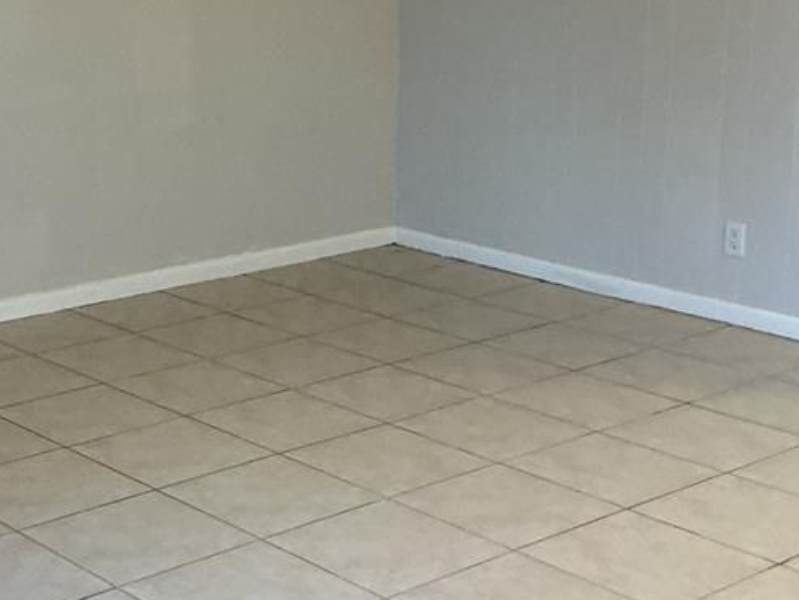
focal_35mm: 71
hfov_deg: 27.1
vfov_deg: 20.7
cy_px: 215
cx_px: 223
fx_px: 1640
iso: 100
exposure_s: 1/60
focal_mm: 3
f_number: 1.8
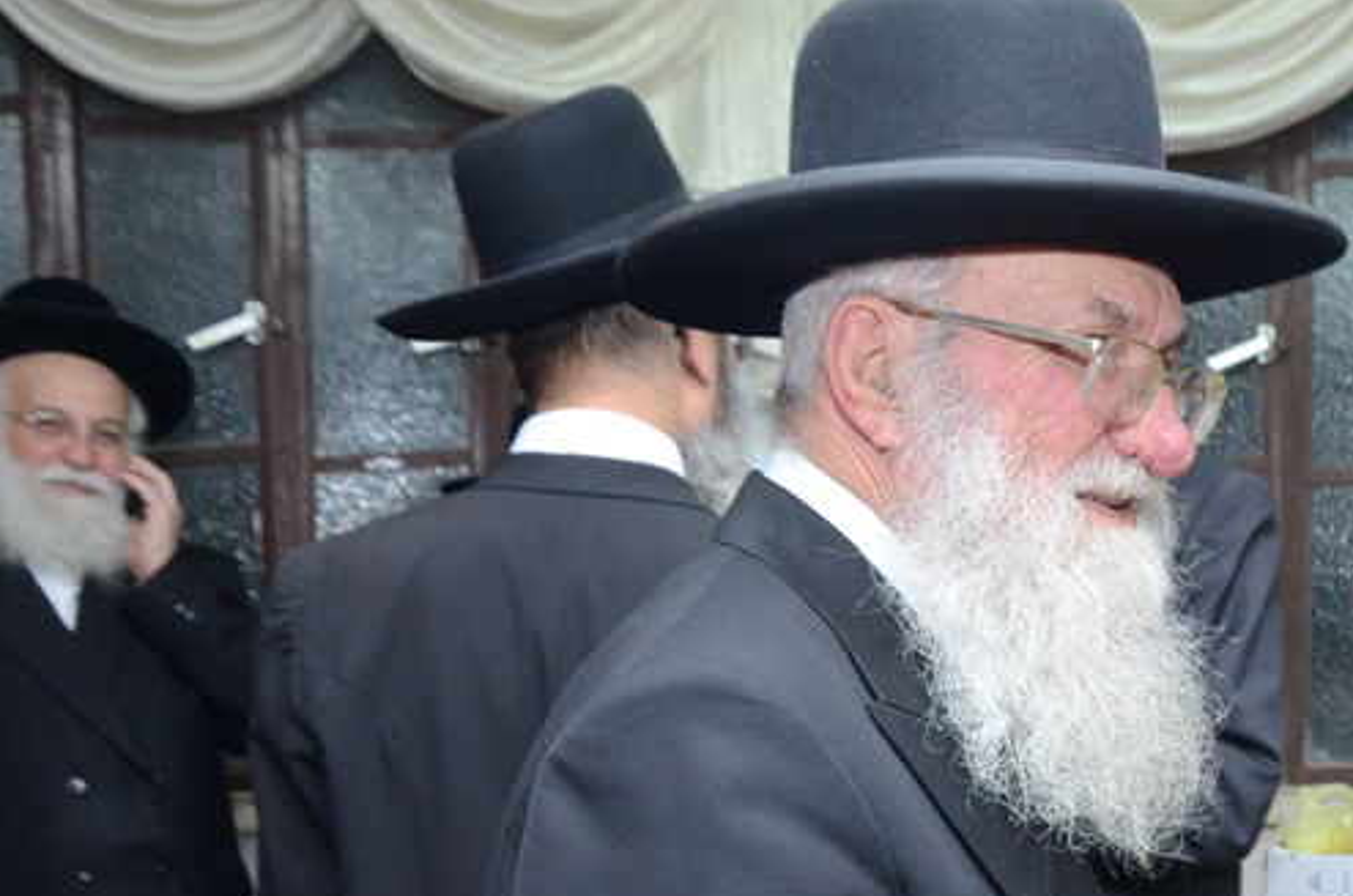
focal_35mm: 56
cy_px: 880
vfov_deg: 23.2
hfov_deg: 33.1
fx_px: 2100
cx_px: 1312
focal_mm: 18
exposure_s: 1/125
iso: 1250
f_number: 5.6
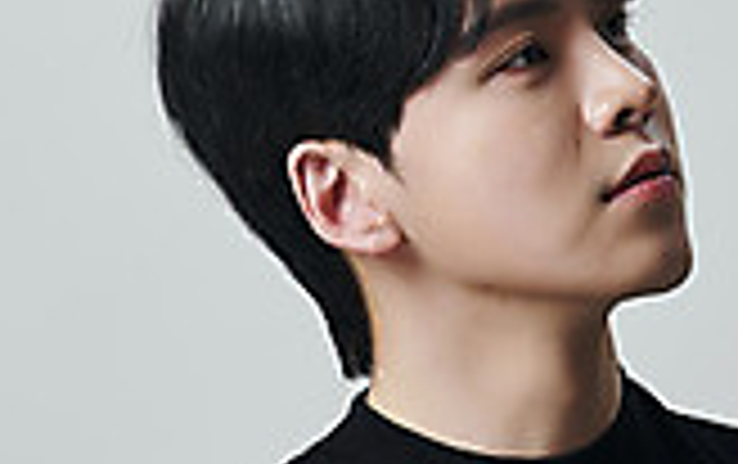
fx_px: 6747
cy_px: -185
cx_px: 358
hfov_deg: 6.3
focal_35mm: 335
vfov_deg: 3.9
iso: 64
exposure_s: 1/125
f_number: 7.1
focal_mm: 135
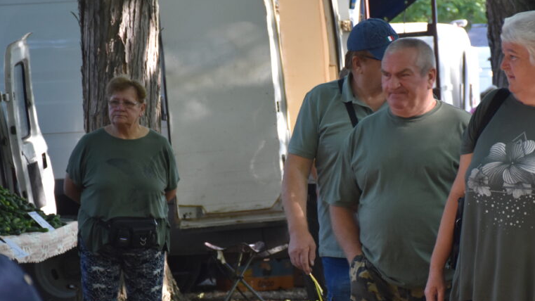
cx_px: 385
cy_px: 255
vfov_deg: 5.8
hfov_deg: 10.3
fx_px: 2951
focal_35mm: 208
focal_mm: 80
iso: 800
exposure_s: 1/160
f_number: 5.3
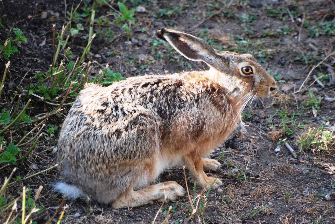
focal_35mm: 450
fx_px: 4192
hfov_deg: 4.6
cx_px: 168
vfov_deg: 3.1
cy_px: 112
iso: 1000
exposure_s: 1/800
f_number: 5.6
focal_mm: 300
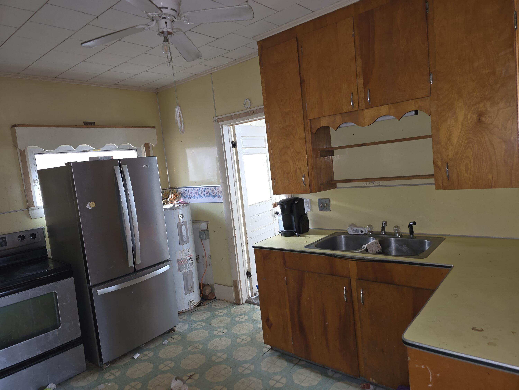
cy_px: 195
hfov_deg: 73.9
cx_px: 260
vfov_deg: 58.9
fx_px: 345
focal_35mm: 23
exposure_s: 1/17.2
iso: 125
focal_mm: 6.3
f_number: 1.7
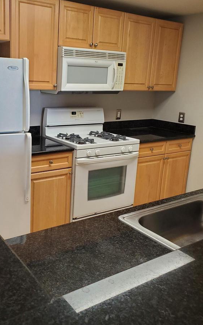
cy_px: 155
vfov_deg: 58.1
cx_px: 63
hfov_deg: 37.8
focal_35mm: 33
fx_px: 292
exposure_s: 1/60
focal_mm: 4.3
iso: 200
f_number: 2.4
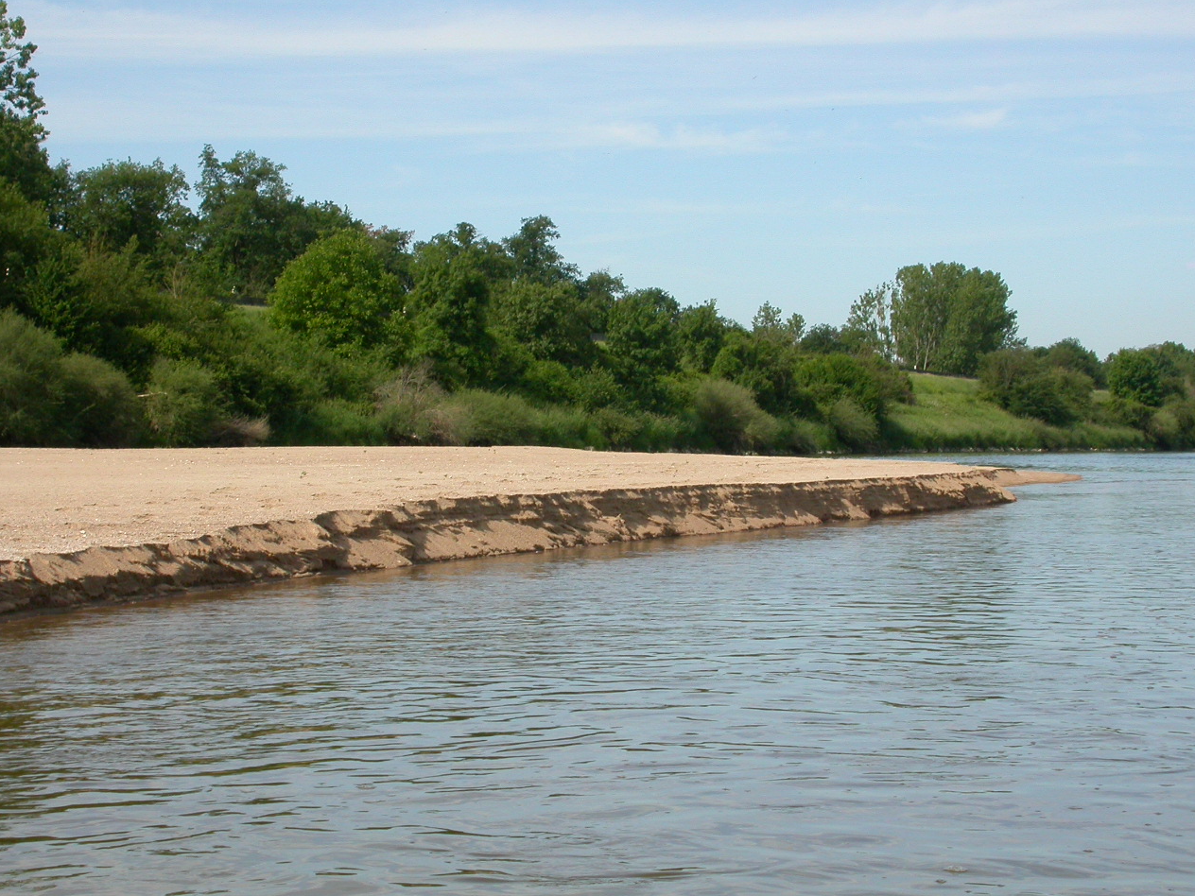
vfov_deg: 18.0
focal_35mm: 82
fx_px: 2831
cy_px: 443
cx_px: 599
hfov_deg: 23.8
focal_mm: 16.9
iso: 100
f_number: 7.2
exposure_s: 1/358
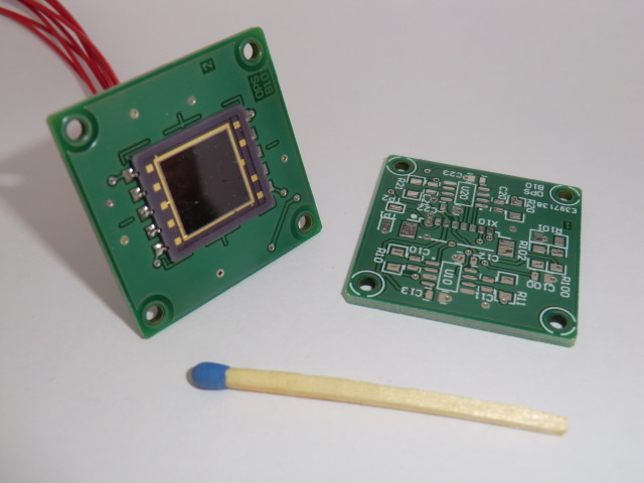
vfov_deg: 36.0
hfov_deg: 46.8
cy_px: 242
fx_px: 744
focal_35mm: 40
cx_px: 322
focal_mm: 7.1
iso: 64
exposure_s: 1/60
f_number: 3.8
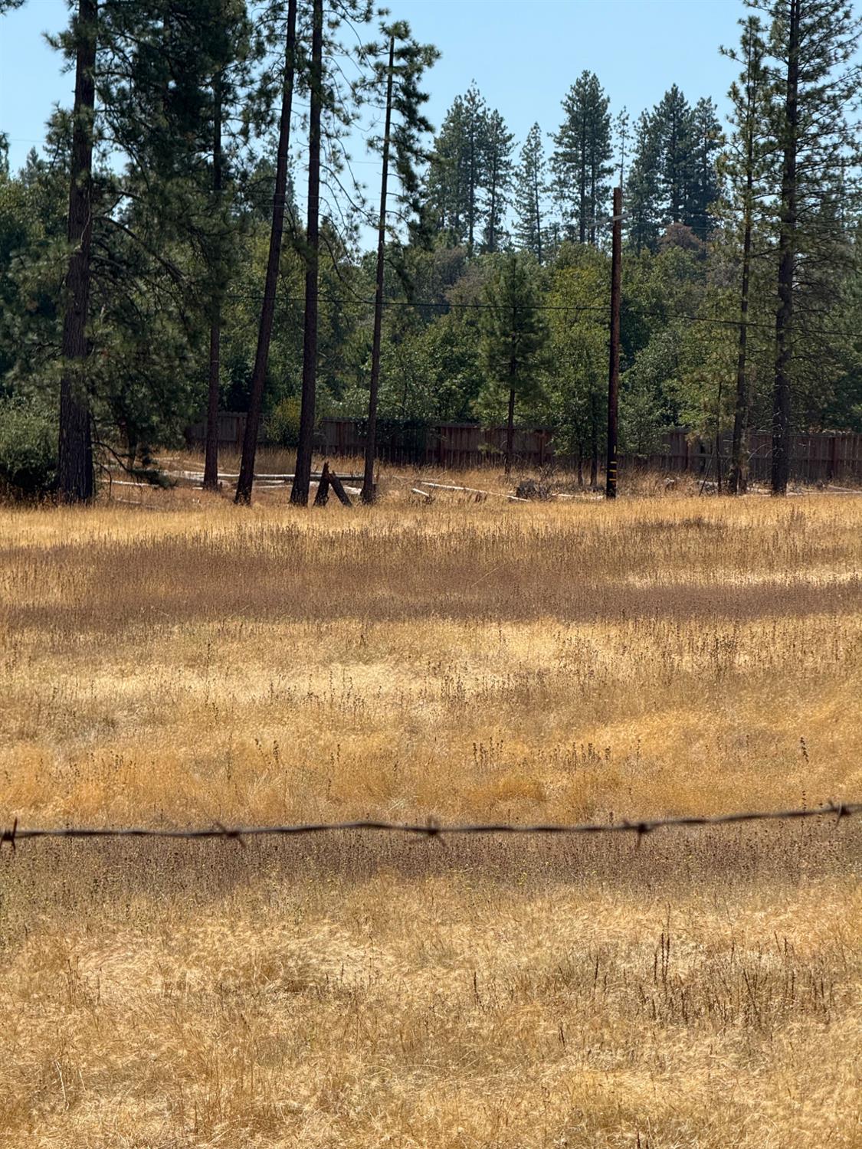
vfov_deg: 16.4
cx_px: 431
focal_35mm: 120
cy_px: 574
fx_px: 3984
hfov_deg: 12.3
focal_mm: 15.66
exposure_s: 1/1916
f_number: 2.8
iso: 50
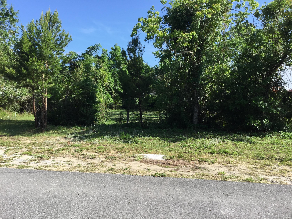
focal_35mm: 31
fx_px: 261
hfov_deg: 58.4
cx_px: 146
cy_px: 110
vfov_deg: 45.4
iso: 25
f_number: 2.4
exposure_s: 1/622
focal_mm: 3.3
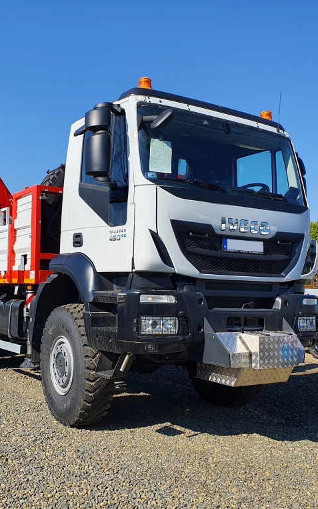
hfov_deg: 34.3
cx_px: 127
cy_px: 255
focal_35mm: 37
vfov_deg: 52.7
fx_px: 513
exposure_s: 1/1816
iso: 50
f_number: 2.4
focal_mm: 4.32
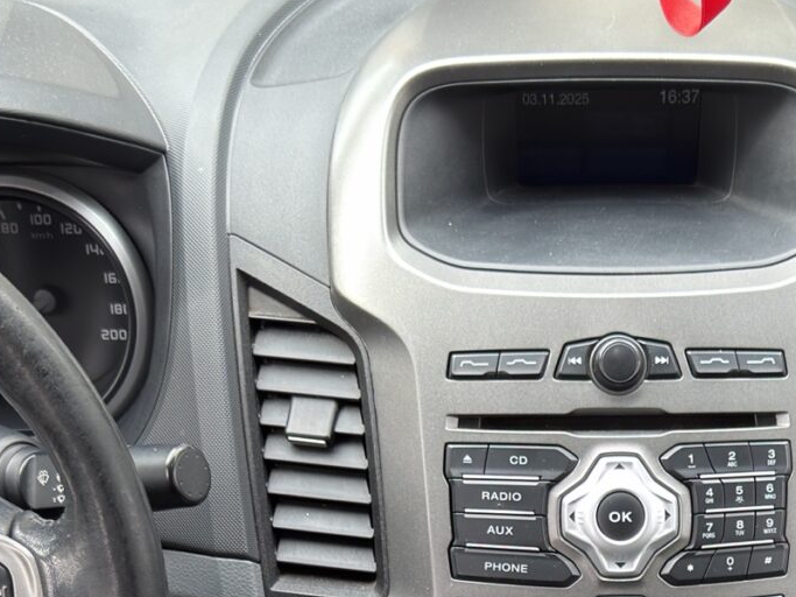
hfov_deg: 21.5
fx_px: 2069
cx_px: 619
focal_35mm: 90
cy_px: 941
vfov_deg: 15.0
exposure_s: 1/121
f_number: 1.78
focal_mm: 6.76
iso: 80
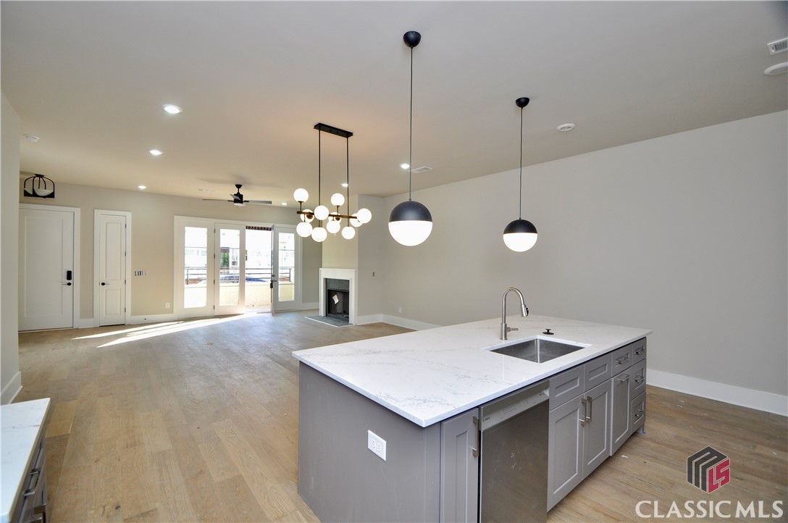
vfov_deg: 77.1
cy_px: 262
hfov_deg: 100.5
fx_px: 328
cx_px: 394
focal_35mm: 15
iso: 400
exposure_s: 1/100
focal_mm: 10
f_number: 5
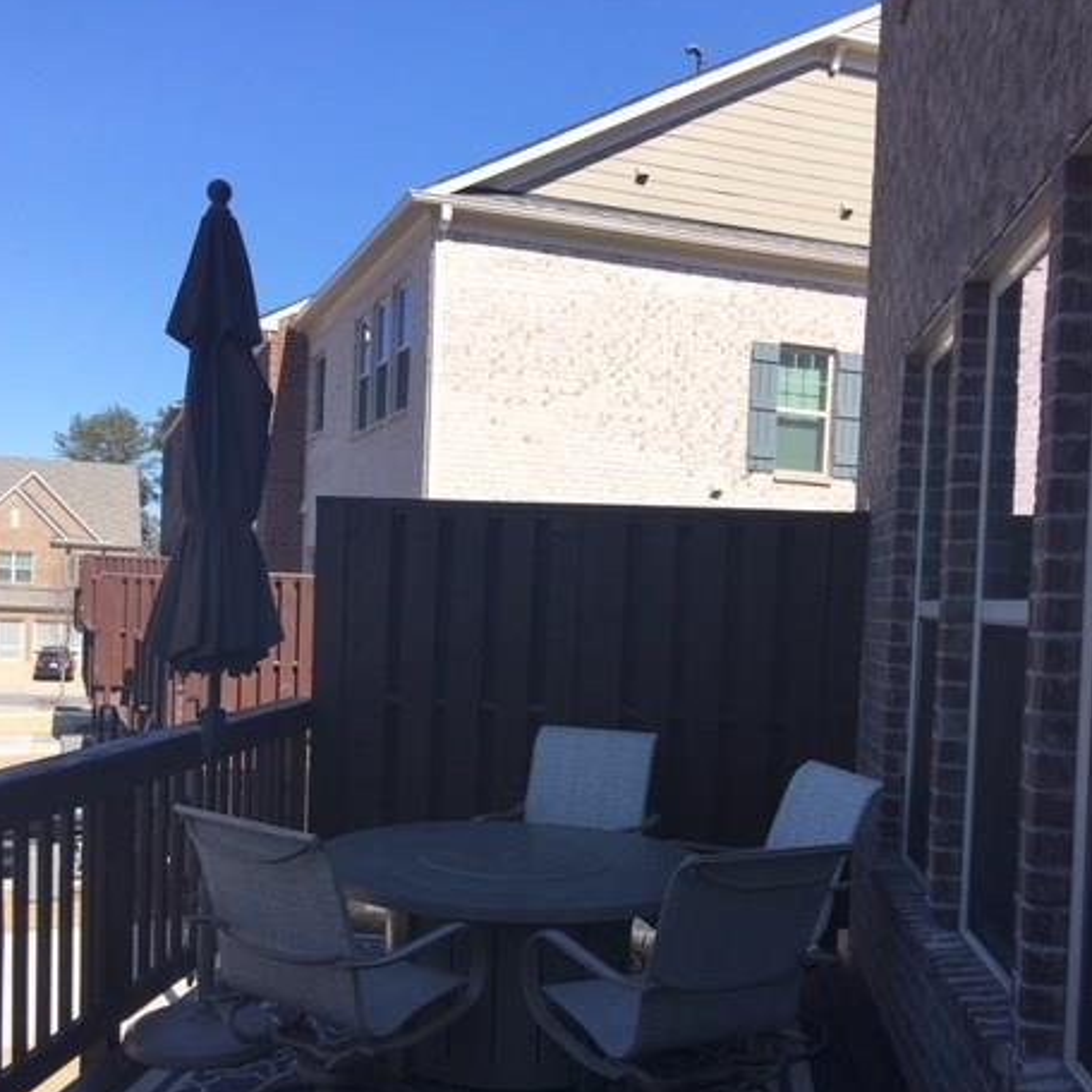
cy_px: 661
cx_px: 527
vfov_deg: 45.8
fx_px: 1285
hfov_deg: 46.0
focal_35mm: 36
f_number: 2.2
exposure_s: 1/1221
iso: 25
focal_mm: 4.15
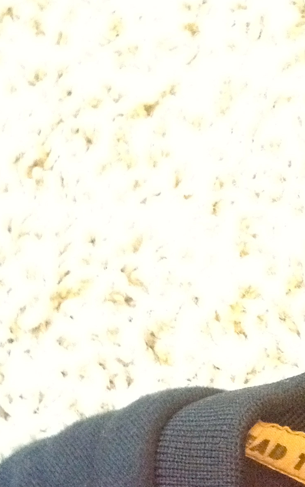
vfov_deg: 18.8
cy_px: 646
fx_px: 1356
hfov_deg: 12.4
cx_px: 410
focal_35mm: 102
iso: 640
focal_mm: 4.28
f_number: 2.4
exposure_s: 1/15
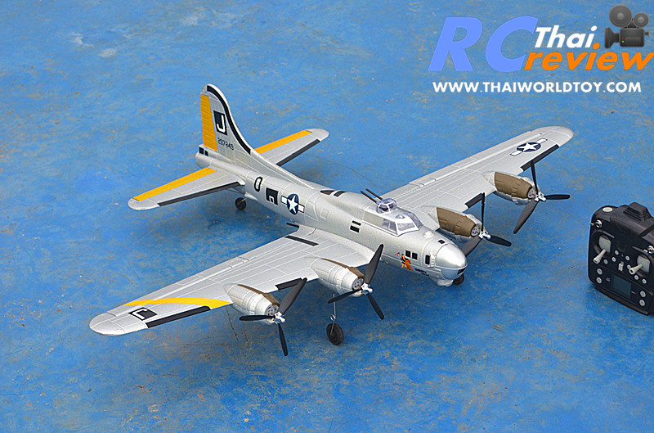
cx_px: 327
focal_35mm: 99
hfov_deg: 20.7
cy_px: 216
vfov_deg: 13.7
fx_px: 1794
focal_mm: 66
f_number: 5.3
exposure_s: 1/250
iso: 500
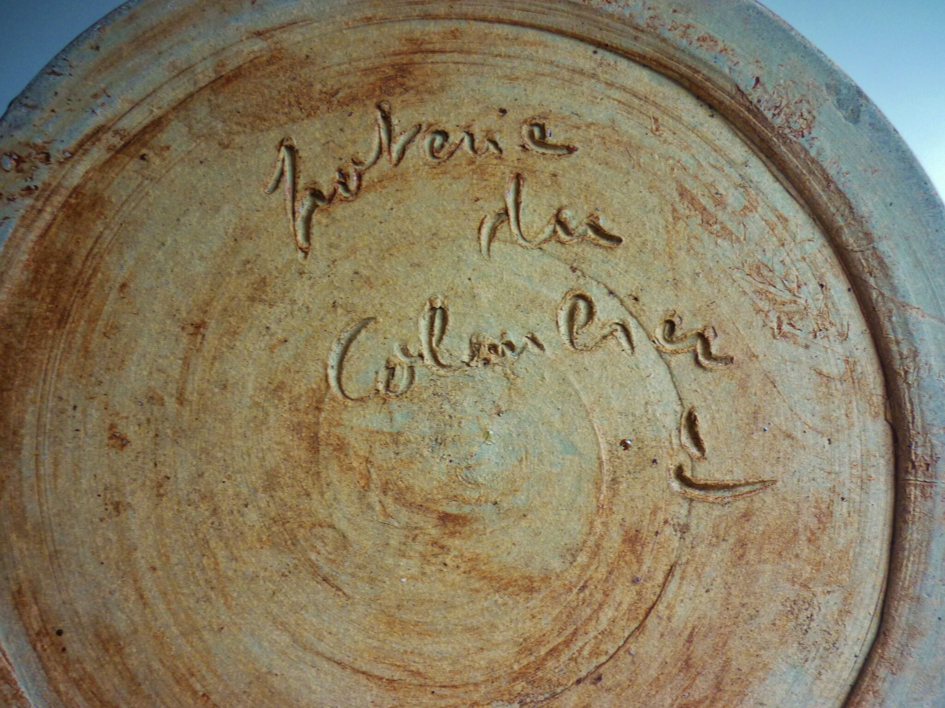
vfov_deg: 42.9
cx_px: 472
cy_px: 354
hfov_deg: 55.4
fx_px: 901
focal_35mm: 33
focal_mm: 5.5
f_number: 2.8
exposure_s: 1/40
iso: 80
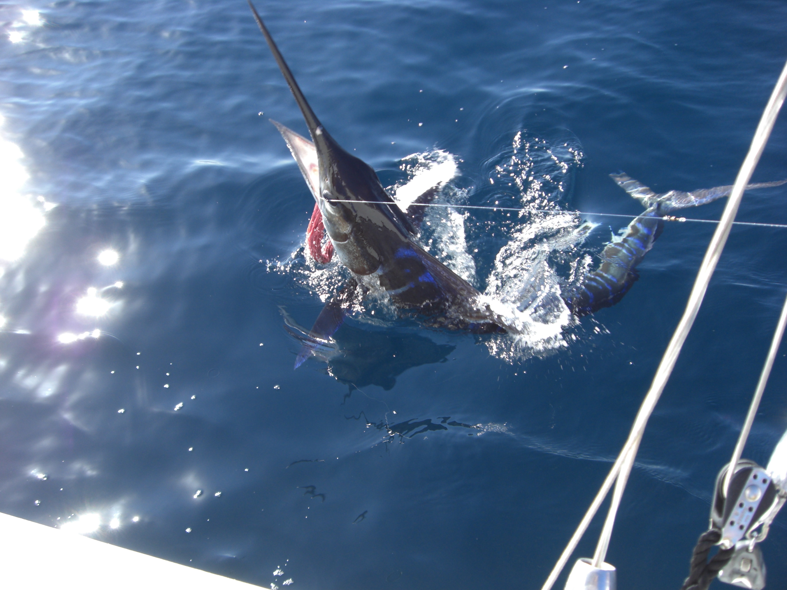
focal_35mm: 38
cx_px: 394
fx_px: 864
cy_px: 295
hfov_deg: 49.0
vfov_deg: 37.7
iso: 64
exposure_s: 1/320
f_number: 2.7
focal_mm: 6.2
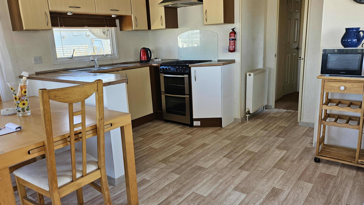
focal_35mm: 27
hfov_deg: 69.9
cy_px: 100
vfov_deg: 42.9
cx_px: 180
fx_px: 261
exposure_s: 1/180
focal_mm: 5
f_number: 1.8
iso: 80
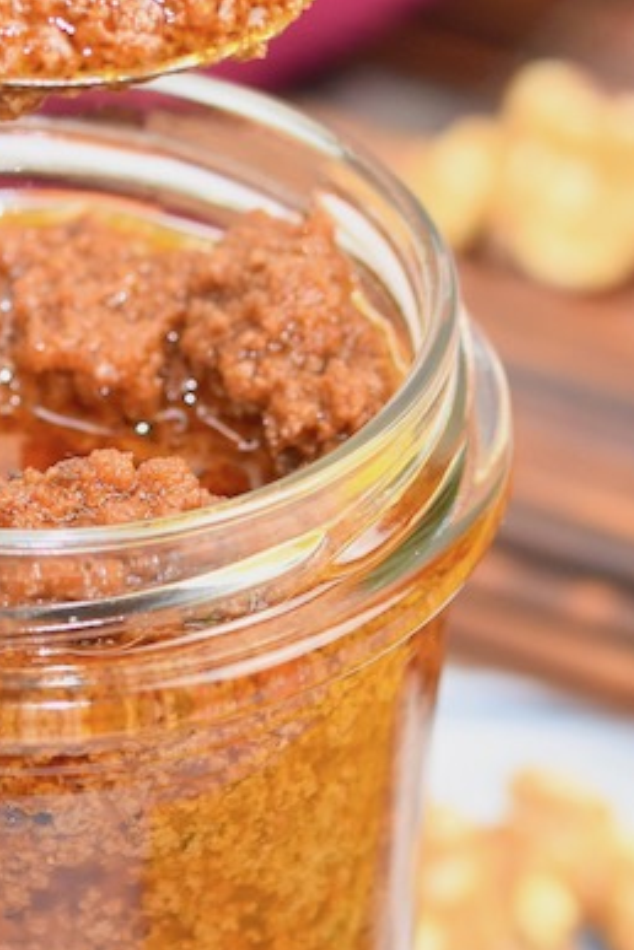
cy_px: 469
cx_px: 53
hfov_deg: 3.3
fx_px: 10997
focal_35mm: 416
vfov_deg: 5.0
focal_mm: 105
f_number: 5.6
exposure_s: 1/125
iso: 720
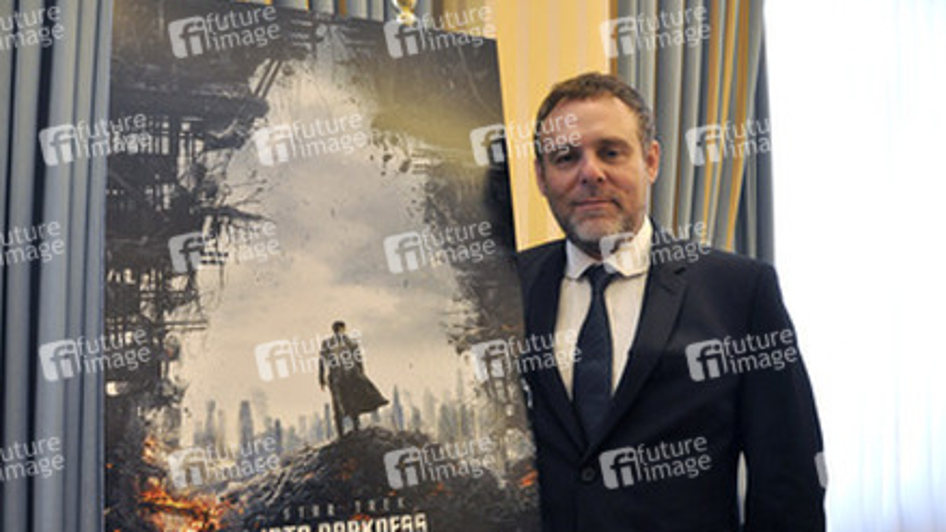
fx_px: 727
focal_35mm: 29
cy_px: 302
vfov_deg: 40.1
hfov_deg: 66.1
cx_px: 468
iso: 800
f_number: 5
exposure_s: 1/100
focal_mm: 18
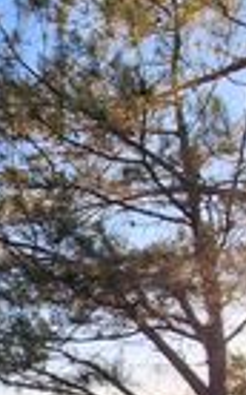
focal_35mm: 43
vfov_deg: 39.5
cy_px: 414
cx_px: -133
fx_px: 462
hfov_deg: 23.3
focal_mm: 1.74
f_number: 2.2
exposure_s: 1/680
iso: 40
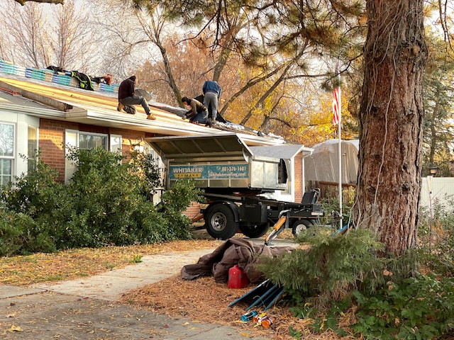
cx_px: 227
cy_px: 170
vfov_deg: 28.0
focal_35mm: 52
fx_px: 682
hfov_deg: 36.8
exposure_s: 1/99
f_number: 2
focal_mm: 6
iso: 64
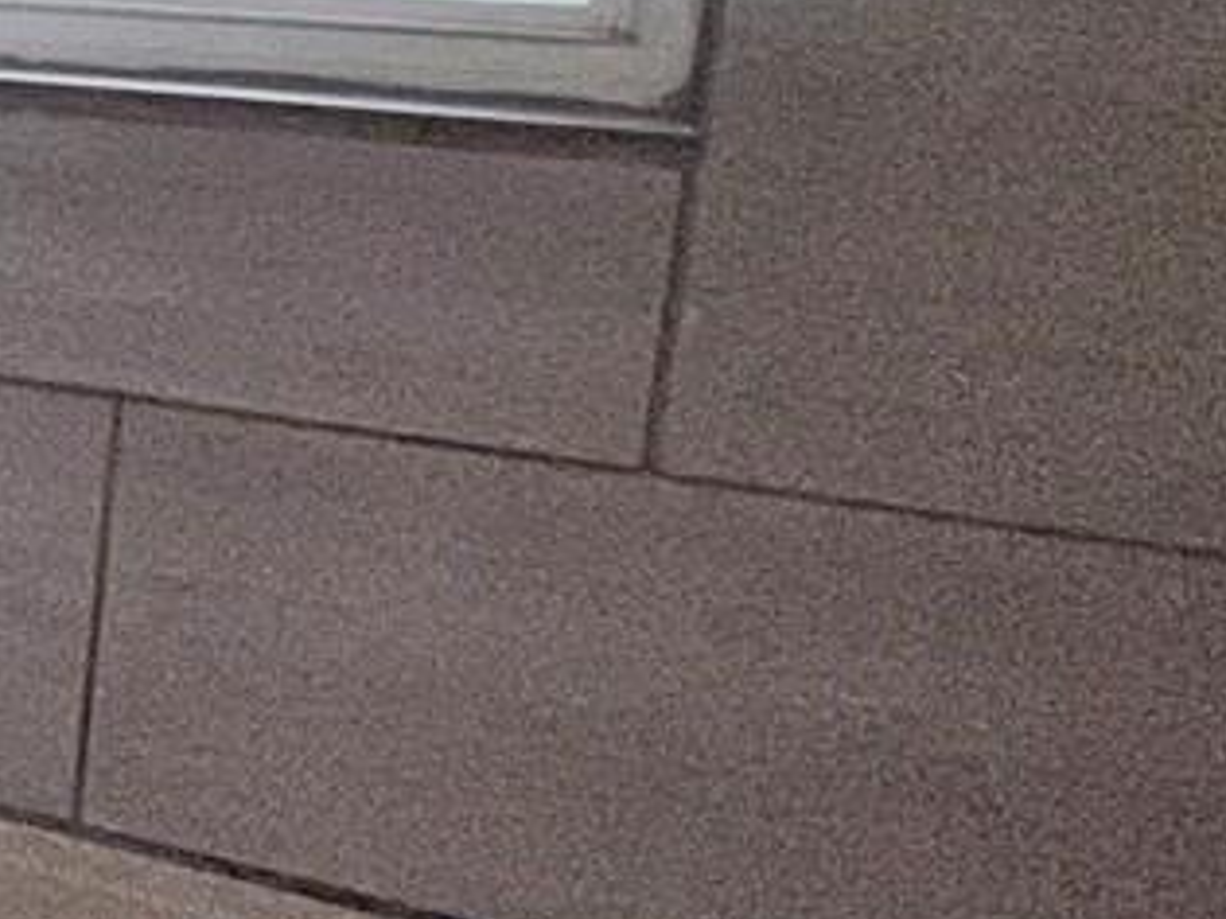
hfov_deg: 20.4
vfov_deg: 22.2
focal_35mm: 66
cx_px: -1000
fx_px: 2337
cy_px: 319
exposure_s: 1/120
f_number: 1.8
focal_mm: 1.57
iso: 200
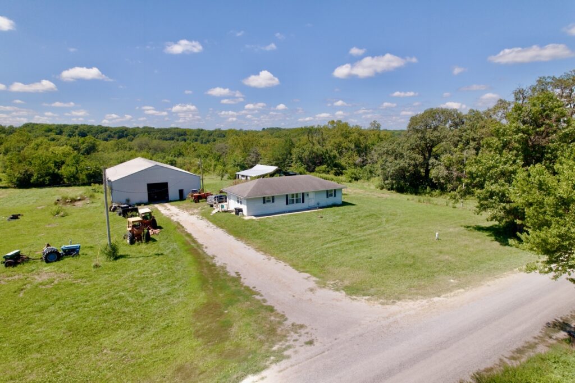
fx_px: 351
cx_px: 288
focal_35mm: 22
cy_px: 192
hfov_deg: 78.6
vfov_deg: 57.2
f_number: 2.8
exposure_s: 1/120
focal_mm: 8.38
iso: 100
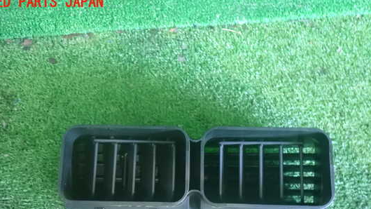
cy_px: 151
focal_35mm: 37
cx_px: 186
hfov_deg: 54.0
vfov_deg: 31.5
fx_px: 364
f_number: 2.3
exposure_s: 1/60
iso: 1600
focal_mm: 5.4
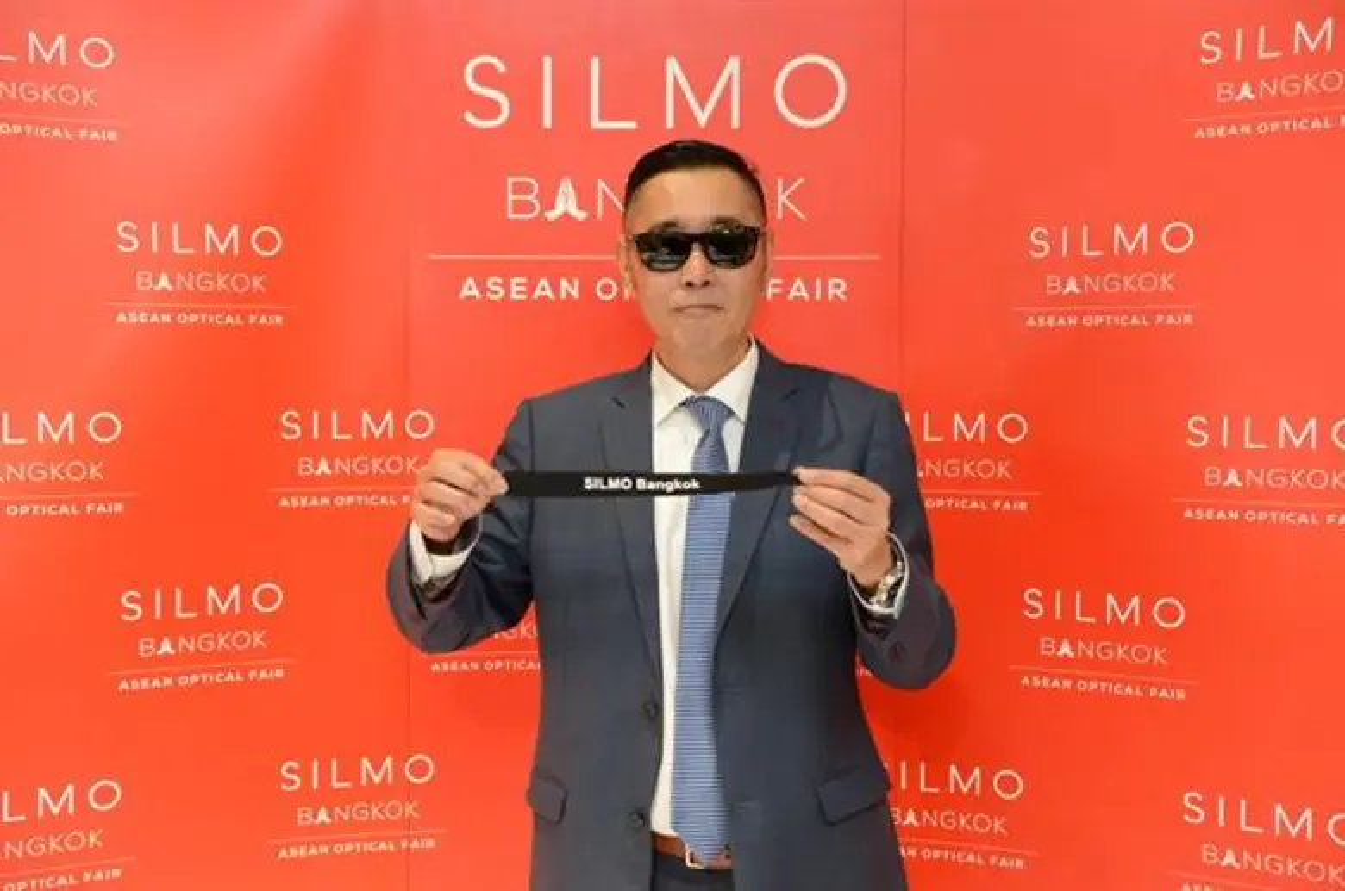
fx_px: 1715
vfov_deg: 29.1
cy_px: 446
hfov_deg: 42.8
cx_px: 672
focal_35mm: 46
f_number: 5.6
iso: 1600
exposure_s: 1/80
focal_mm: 46
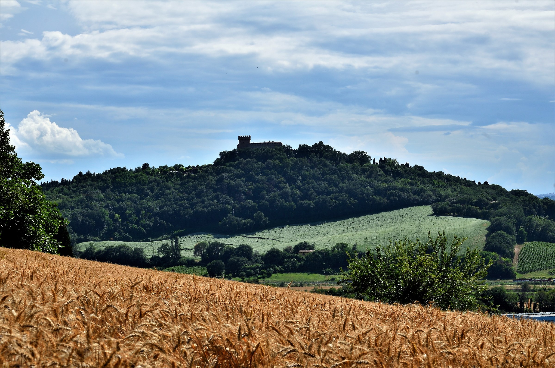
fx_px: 1615
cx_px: 278
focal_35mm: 105
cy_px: 184
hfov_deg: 19.5
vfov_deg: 13.0
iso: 125
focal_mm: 70
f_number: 18
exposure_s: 1/125
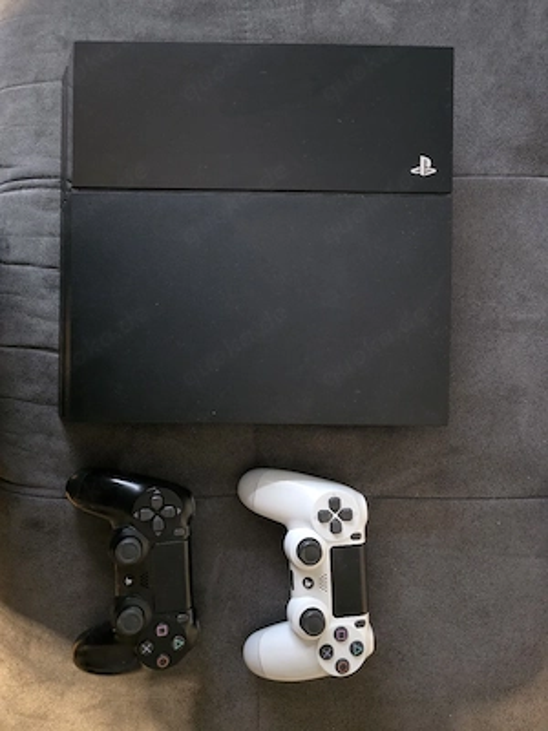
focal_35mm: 23
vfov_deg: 73.9
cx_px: 274
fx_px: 485
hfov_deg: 58.9
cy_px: 366
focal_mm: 6.3
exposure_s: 1/16.7
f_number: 1.7
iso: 3200
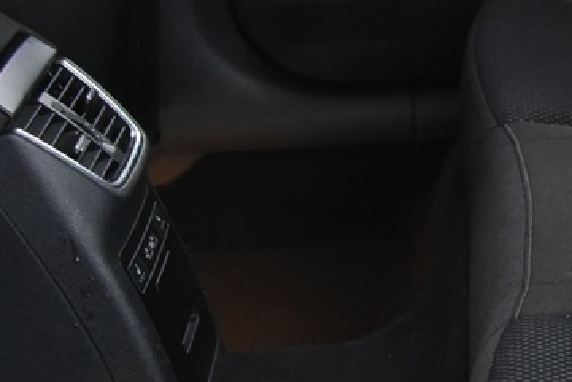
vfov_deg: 12.6
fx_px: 1716
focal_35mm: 108
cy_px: 86
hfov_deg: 16.3
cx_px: 990
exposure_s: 1/15
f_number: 4
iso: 4000
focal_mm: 24
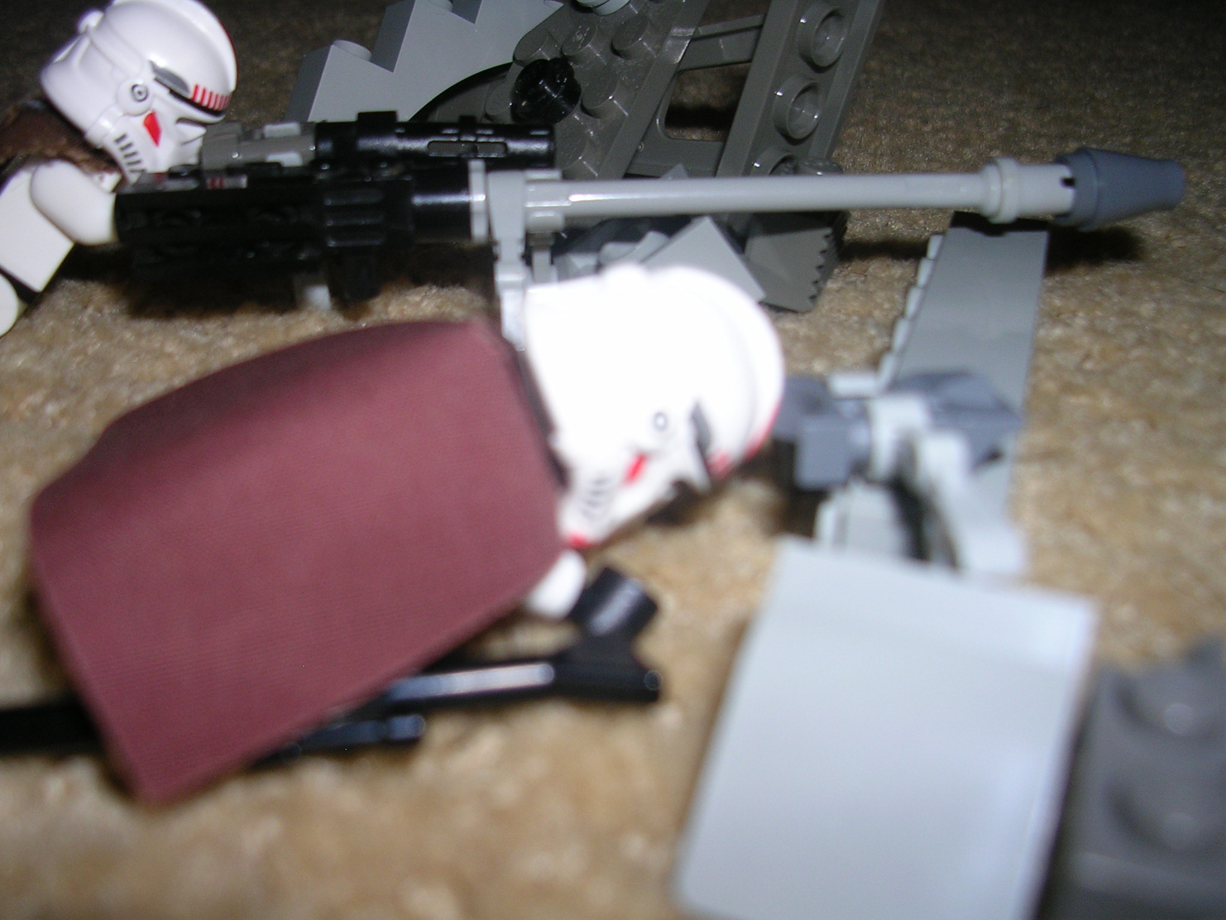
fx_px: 1346
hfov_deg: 49.0
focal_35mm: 38
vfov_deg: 37.7
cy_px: 460
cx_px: 613
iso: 50
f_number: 2.8
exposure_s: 1/60.1
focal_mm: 5.8
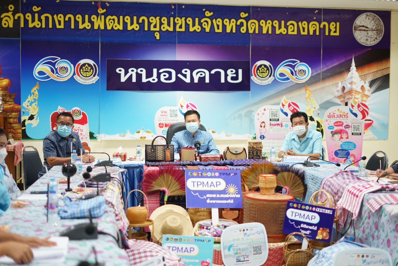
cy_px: 133
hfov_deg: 39.6
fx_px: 553
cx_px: 199
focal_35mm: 50
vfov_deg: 27.0
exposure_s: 1/100
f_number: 1.8
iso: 400
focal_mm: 50
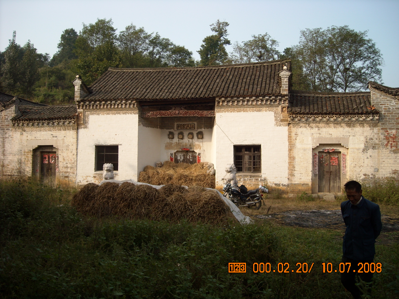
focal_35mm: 35
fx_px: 403
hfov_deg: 52.6
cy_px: 150
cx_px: 200
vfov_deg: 40.7
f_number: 5.6
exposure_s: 1/135
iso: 64
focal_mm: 5.7
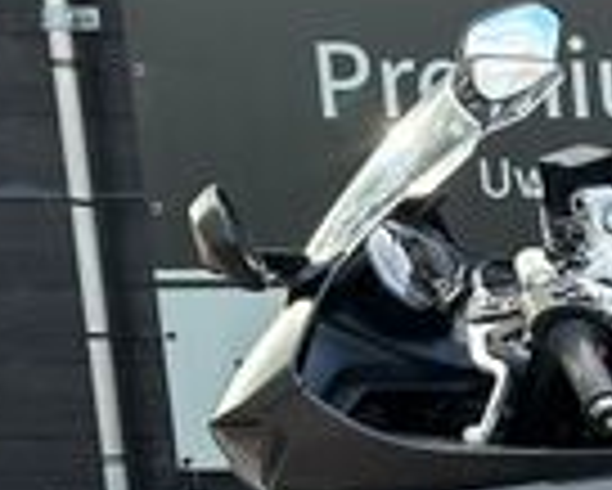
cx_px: 1152
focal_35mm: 110
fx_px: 1994
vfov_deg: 13.8
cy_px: 512
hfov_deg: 14.9
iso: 80
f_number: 1.78
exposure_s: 1/370
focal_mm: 6.86
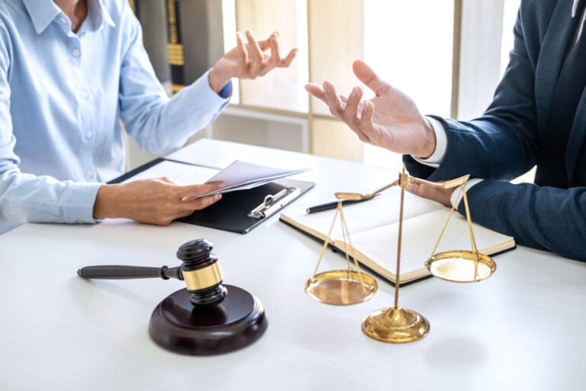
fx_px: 863
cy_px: 196
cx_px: 293
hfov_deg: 37.5
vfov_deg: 25.5
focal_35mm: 53
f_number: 2.8
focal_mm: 35
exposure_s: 1/100
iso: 160
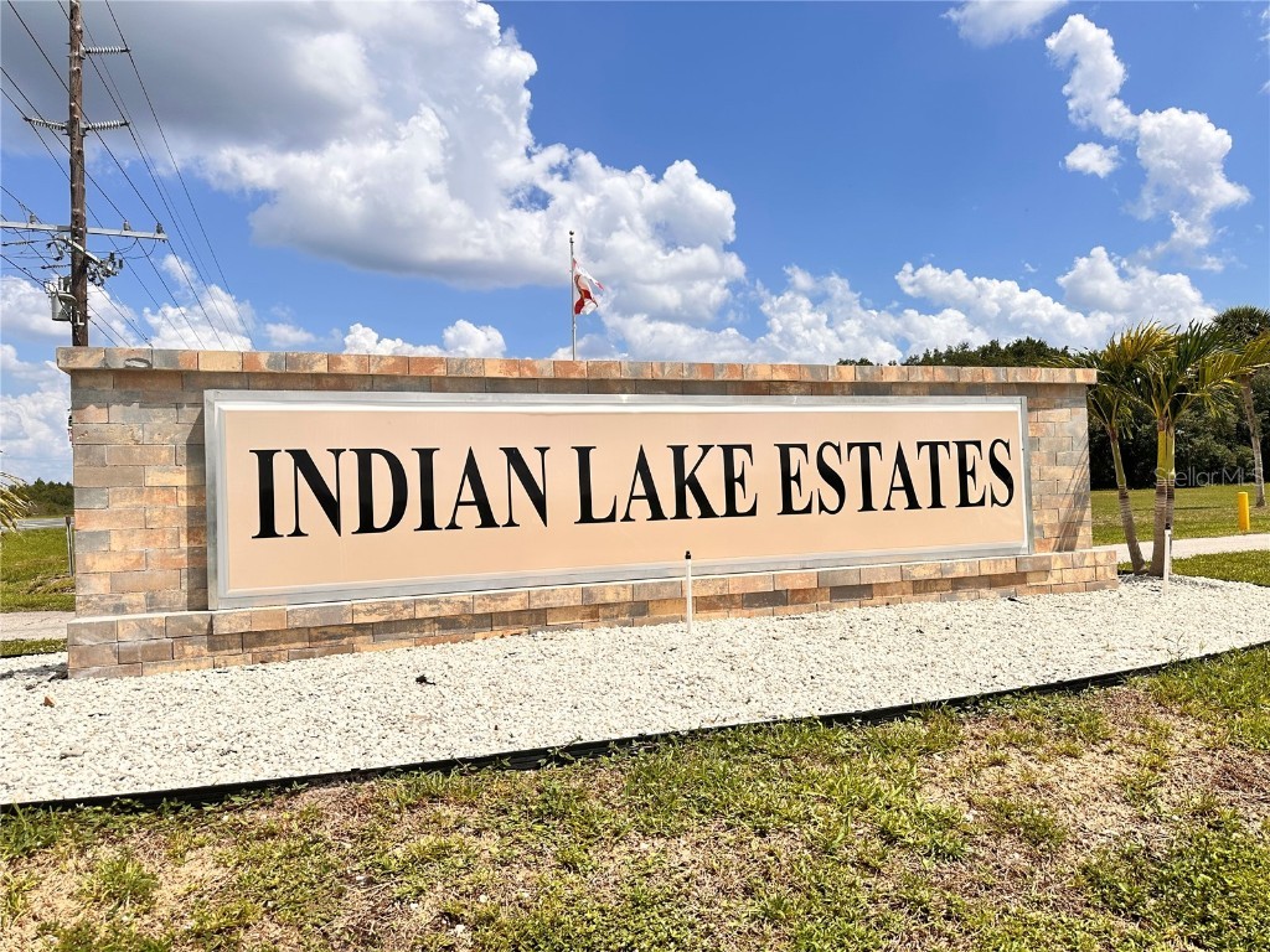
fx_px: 881
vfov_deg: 56.8
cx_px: 635
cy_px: 476
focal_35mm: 24
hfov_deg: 71.6
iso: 80
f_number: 1.78
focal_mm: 6.86
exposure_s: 1/4016
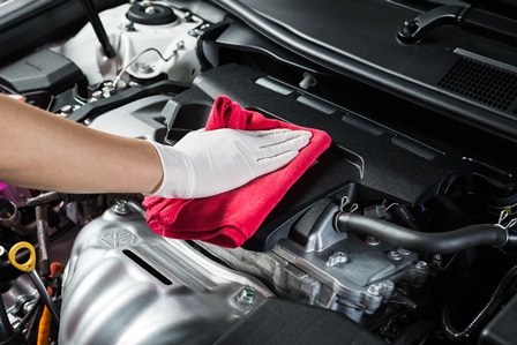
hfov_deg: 39.6
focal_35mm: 50
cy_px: 172
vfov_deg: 27.0
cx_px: 258
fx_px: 718
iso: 250
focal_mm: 50
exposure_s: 1/200
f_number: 6.3
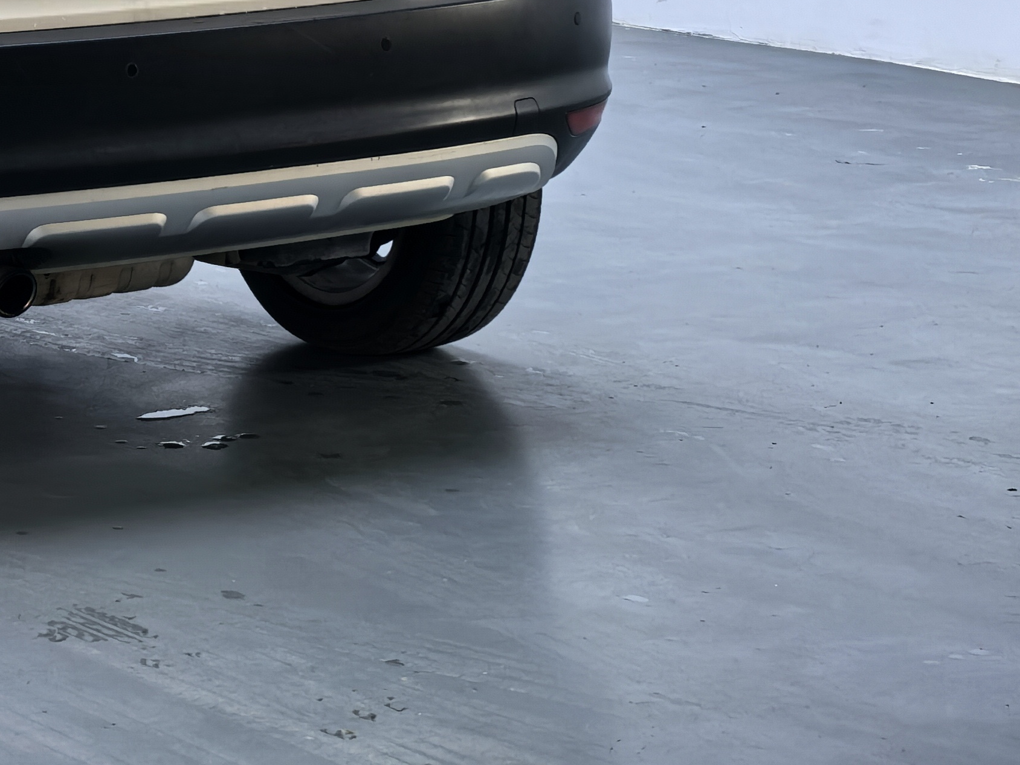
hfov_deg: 14.6
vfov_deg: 11.1
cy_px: -115
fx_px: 3860
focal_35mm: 131
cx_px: -189
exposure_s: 1/142
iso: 50
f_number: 2
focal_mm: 5.75
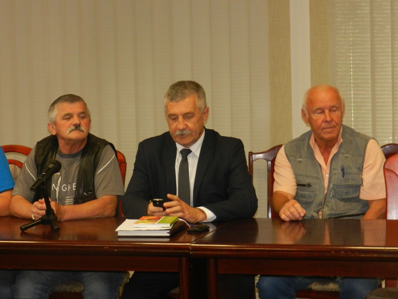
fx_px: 1322
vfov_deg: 12.9
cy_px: 150
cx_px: 199
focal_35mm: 115
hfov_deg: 17.1
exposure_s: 1/30
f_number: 4.8
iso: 450
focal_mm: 20.5
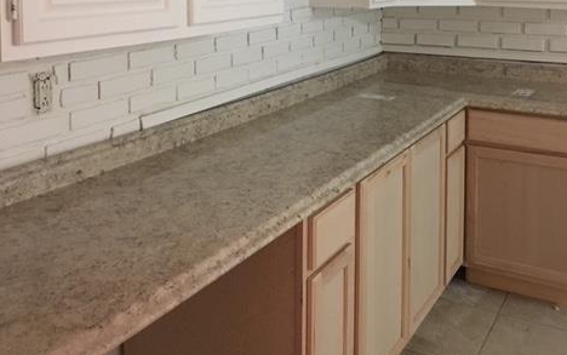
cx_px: 288
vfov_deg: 29.1
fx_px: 649
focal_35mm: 42
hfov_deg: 47.2
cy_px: 23
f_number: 2.2
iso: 125
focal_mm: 4.15
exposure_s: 1/4
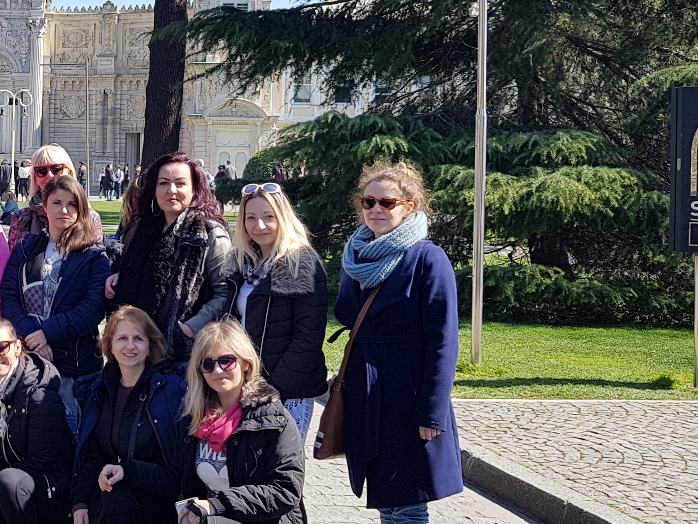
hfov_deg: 28.0
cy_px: 170
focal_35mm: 64
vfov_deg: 22.8
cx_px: -35
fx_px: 1291
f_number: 1.7
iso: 40
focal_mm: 4.2
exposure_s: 1/1096
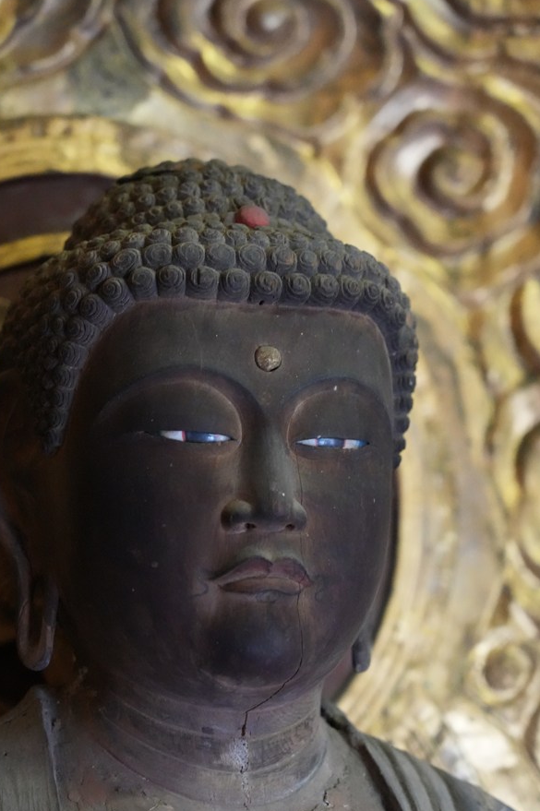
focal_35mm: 113
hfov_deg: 12.1
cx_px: 260
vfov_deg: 18.1
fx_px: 2545
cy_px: 438
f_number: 4
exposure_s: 1/125
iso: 12800
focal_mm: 97
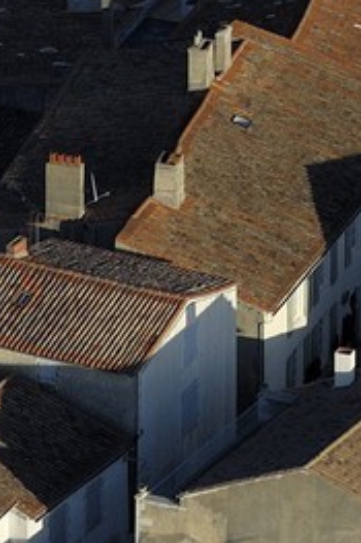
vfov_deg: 1.5
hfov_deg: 1.0
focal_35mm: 1368
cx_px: 899
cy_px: -958
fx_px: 20603
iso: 100
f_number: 5.6
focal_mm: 150
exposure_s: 1/500
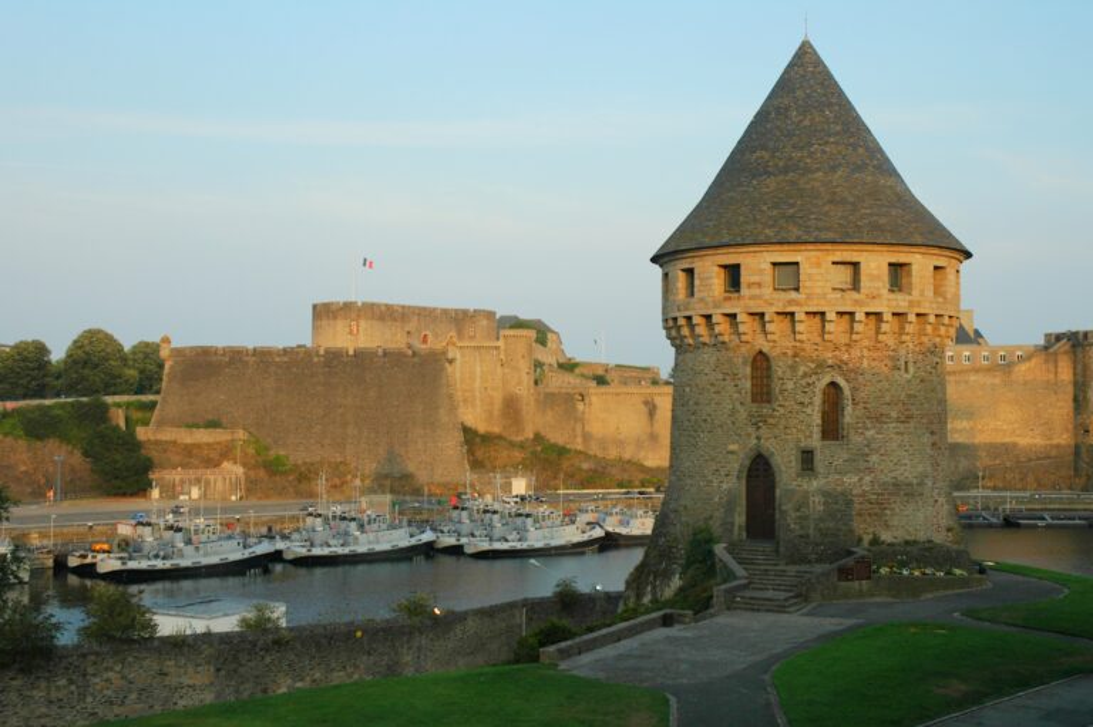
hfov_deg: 42.3
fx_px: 1411
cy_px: 364
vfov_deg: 28.9
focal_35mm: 46
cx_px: 546
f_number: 8
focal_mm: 31
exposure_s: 1/125
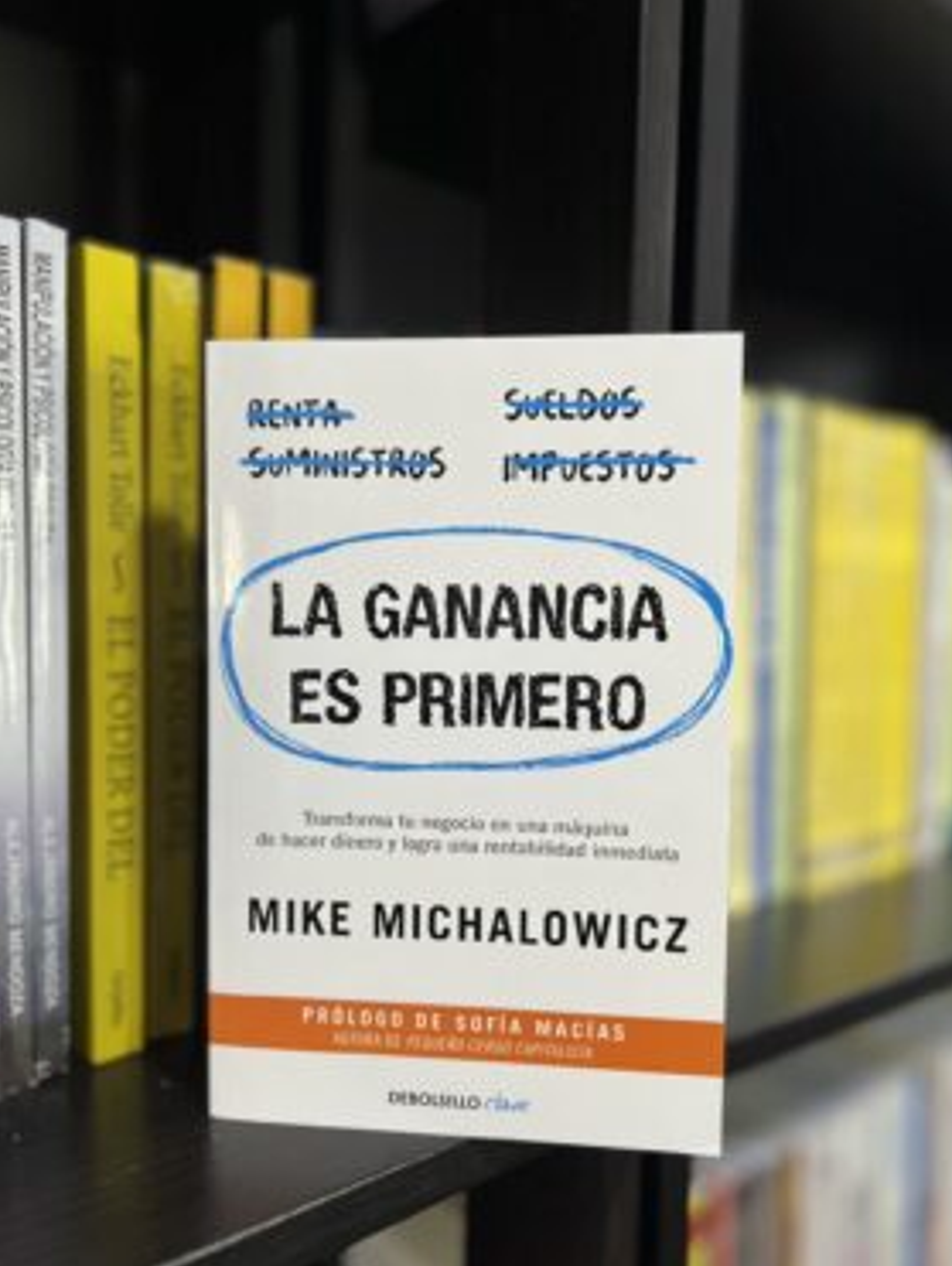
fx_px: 1025
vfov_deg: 63.3
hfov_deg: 49.8
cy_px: 669
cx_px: 454
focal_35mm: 28
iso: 125
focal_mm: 5.7
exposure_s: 1/60
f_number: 1.5
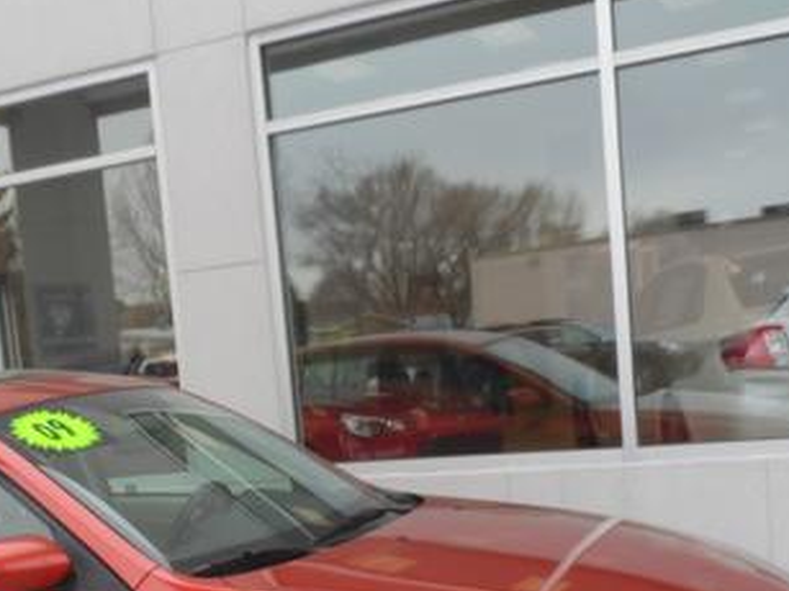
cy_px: 519
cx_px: 170
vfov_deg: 28.1
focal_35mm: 50
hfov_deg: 37.0
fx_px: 1139
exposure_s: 1/250
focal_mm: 4
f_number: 3.2
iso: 80
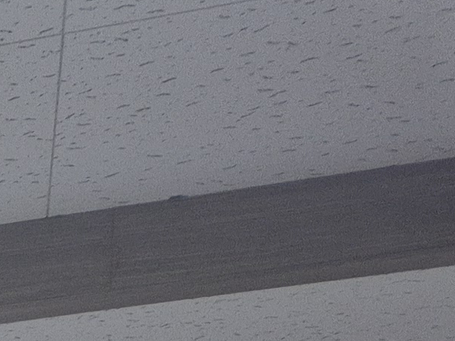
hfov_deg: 9.6
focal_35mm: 151
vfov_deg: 8.0
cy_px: 1112
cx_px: -976
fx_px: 1985
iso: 50
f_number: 1.8
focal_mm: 5.4
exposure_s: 1/120
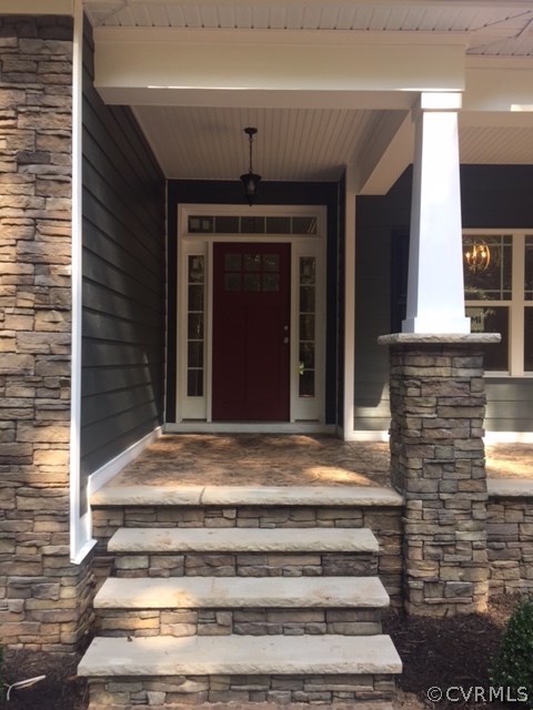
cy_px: 355
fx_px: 595
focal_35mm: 29
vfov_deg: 61.7
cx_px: 266
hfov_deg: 48.2
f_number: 2.2
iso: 32
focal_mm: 4.15
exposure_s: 1/120
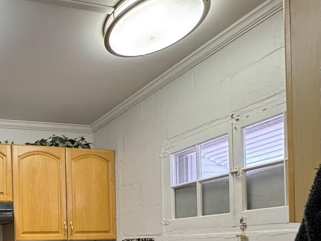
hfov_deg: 45.5
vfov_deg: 38.6
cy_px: 247
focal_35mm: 32
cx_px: -17
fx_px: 297
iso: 320
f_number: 2.2
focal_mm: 2.22
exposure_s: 1/60
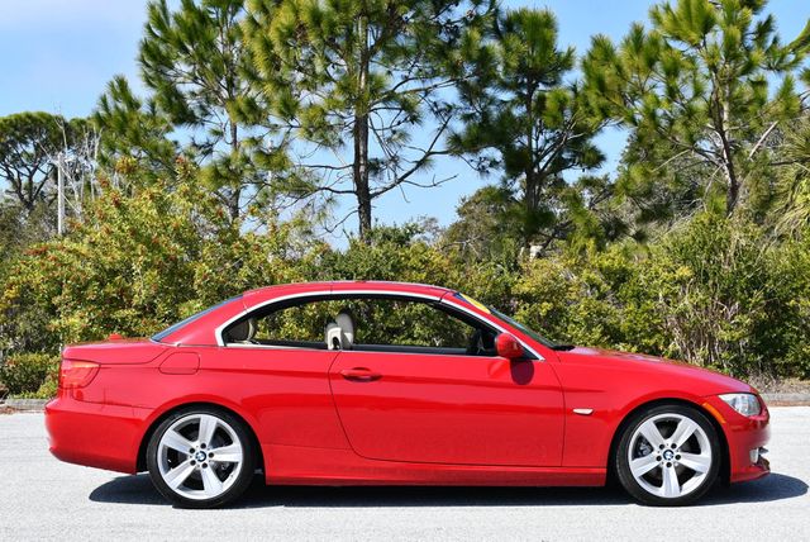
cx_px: 405
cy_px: 271
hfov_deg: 34.5
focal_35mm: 58
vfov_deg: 23.4
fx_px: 1306
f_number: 8
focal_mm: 29
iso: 125
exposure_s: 1/250
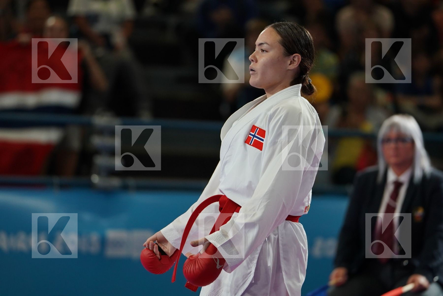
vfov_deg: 4.6
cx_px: 222
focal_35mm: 300
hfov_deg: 6.9
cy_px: 148
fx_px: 3691
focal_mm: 200
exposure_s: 1/1000
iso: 1000
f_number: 2.8
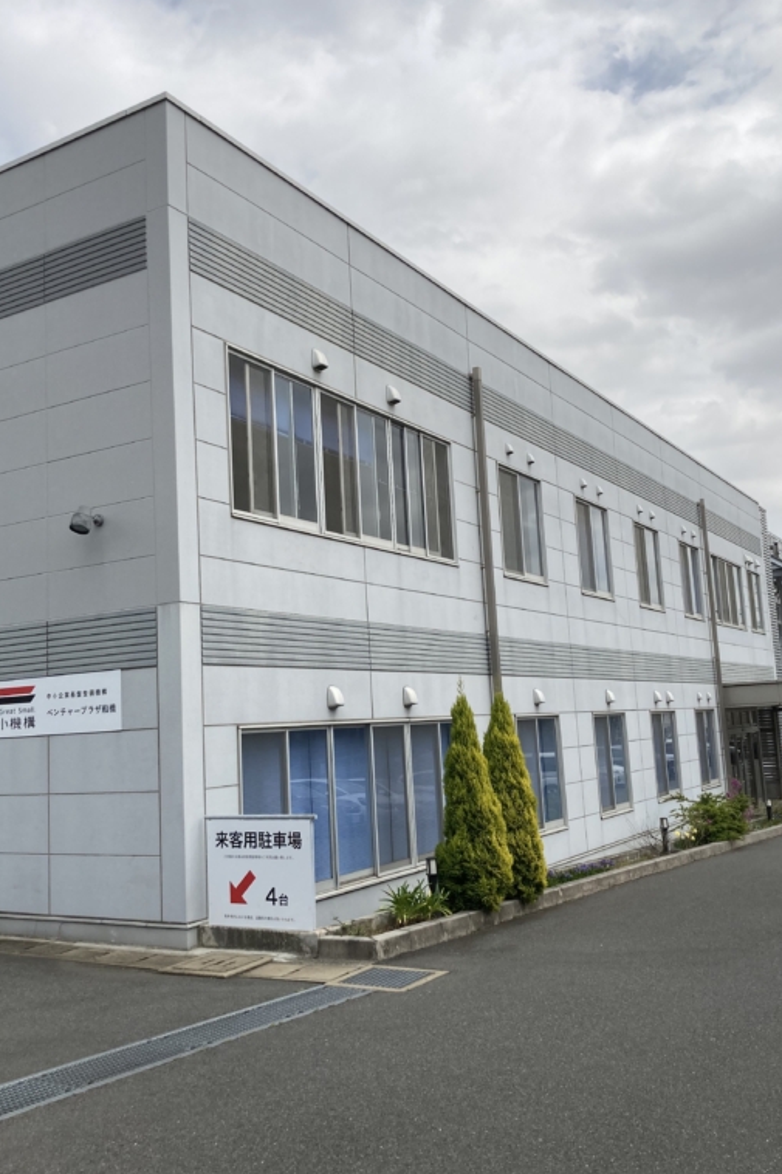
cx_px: 355
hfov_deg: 39.9
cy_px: 574
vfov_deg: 57.2
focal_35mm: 33
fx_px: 1076
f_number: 1.8
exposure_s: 1/3205
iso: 20
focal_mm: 3.99
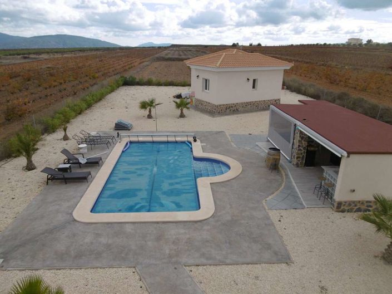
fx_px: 272
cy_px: 147
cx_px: 196
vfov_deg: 56.8
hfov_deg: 71.6
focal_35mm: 24
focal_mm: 4.3
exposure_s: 1/250
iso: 100
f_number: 7.8
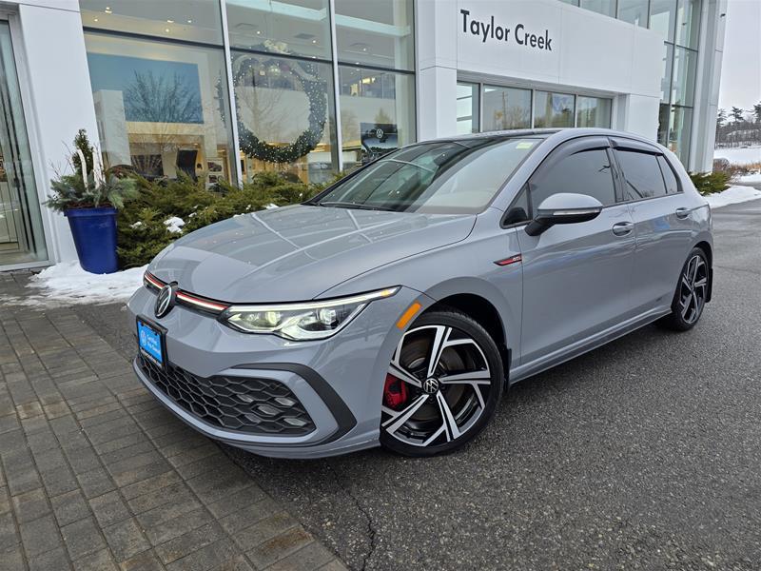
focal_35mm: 23
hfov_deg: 73.9
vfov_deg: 58.9
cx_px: 380
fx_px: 506
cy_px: 286
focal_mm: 6.3
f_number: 1.7
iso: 20
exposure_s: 1/55.5
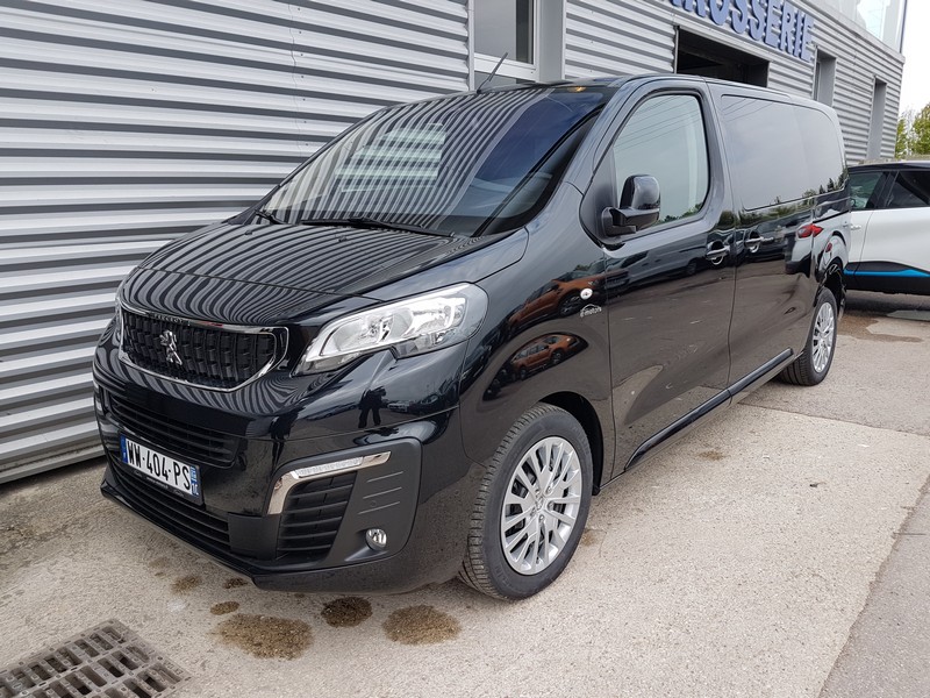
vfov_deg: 53.1
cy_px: 349
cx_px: 465
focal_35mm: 26
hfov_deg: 67.3
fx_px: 699
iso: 40
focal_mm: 4.2
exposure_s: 1/664
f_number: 1.7
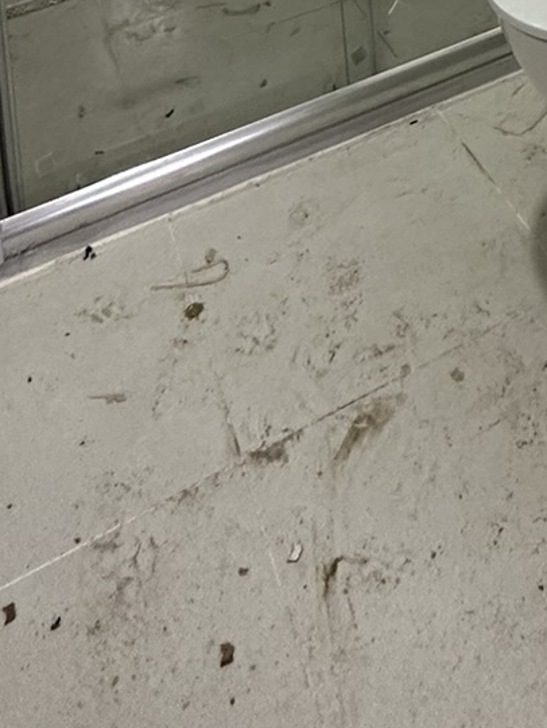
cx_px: 548
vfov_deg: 22.5
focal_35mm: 53
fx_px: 1116
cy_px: -557
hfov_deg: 26.1
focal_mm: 2.22
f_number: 2.2
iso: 250
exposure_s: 1/100
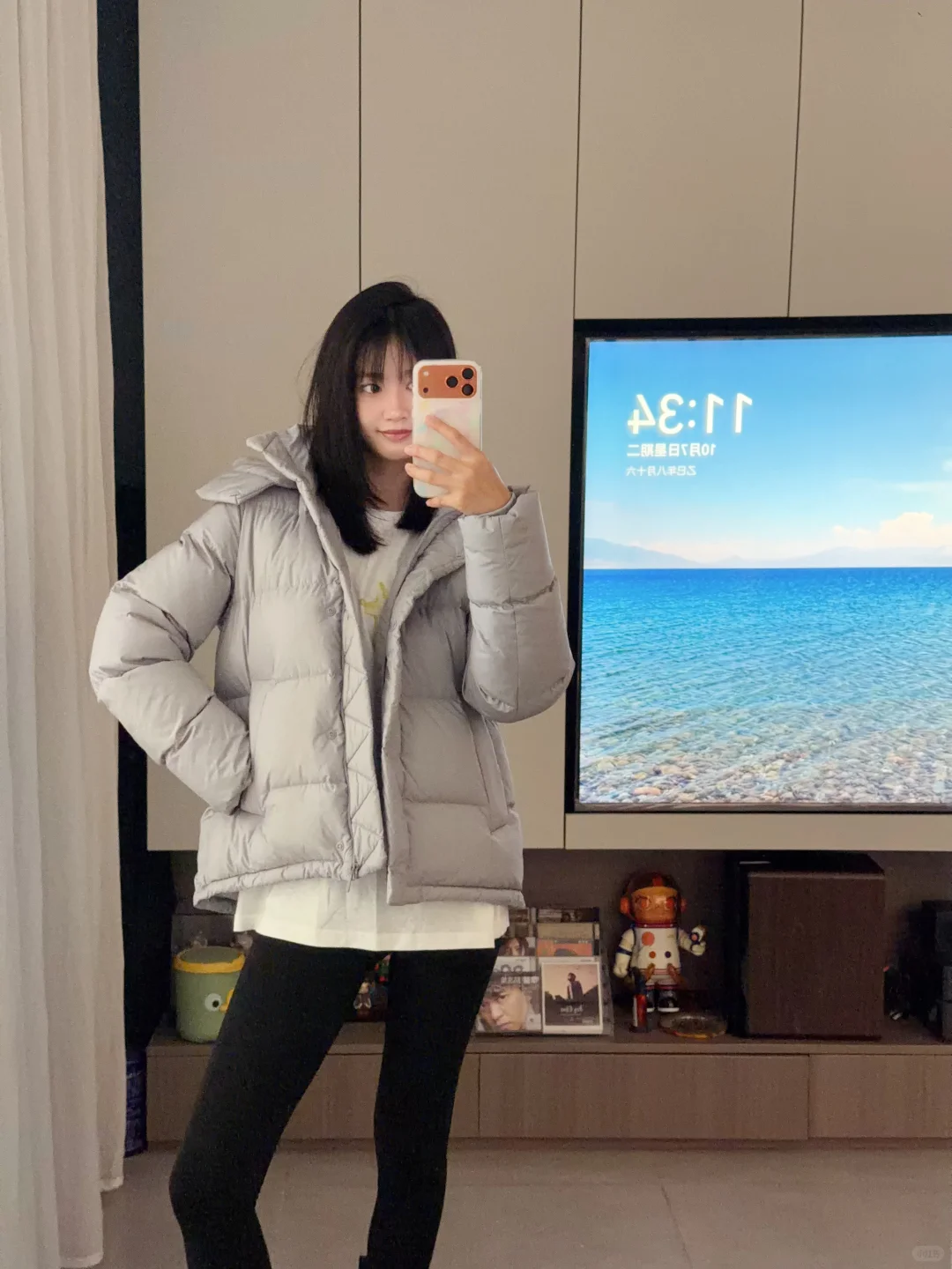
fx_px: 1760
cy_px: 634
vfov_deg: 39.7
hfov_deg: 30.3
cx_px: 476
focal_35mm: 48
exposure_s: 1/40
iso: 500
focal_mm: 6.76
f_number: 1.78
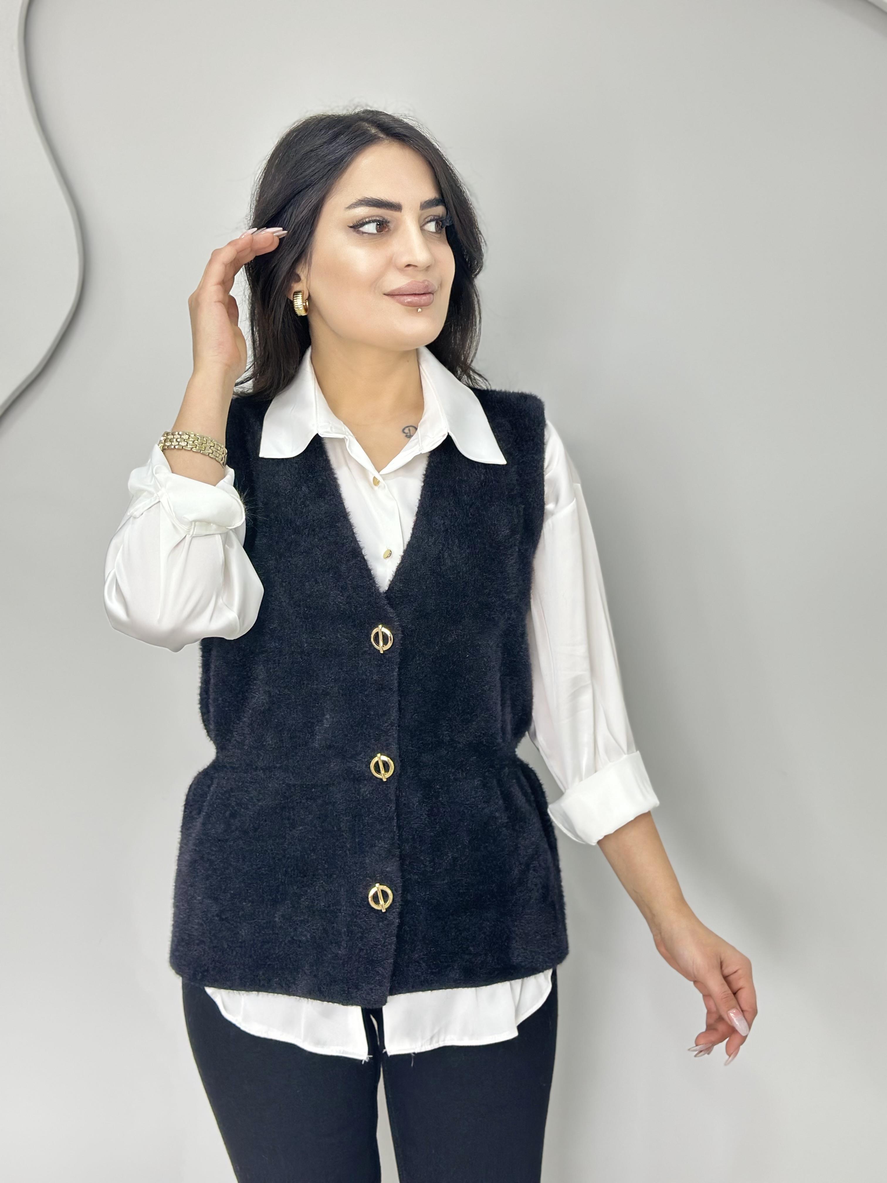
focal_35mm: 48
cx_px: 444
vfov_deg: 39.7
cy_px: 592
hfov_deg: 30.3
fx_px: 1640
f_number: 1.78
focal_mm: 6.86
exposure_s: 1/50
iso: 125
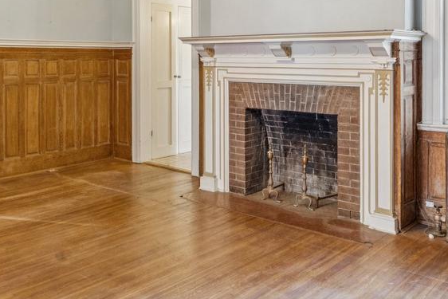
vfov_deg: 31.8
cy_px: 58
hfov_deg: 46.6
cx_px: 146
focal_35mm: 41
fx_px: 510
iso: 1000
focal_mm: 16
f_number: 9
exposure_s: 1/5
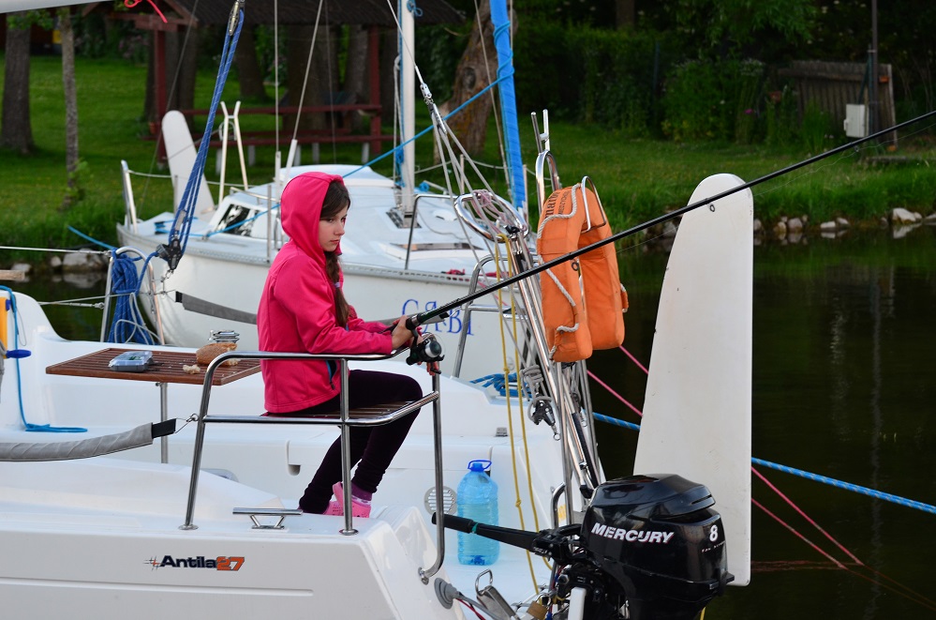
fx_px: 2723
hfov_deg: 19.5
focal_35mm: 105
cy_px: 310
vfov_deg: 13.0
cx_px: 468
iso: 640
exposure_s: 1/50
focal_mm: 70
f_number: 5
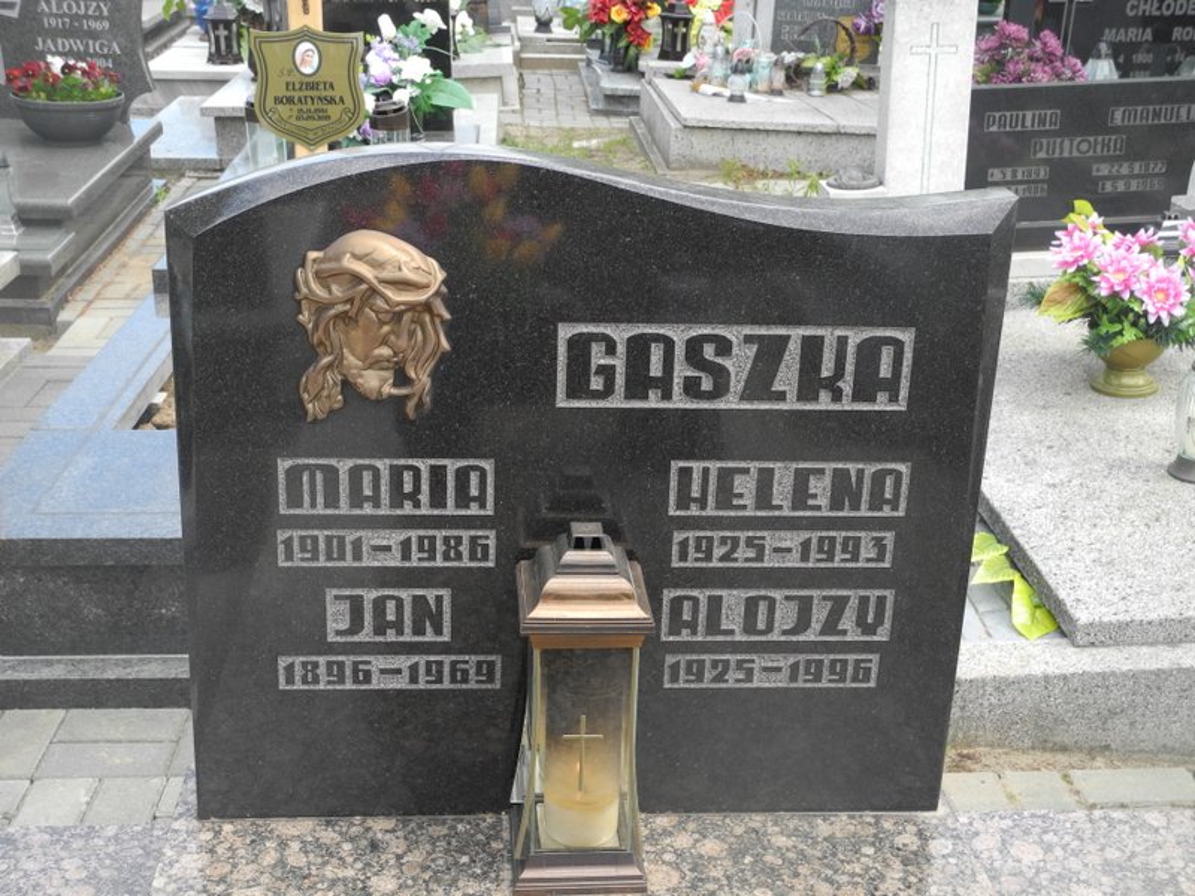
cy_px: 448
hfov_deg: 42.1
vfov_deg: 32.2
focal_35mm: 45
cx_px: 598
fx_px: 1553
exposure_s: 1/200
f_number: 3.2
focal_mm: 9.7
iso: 100
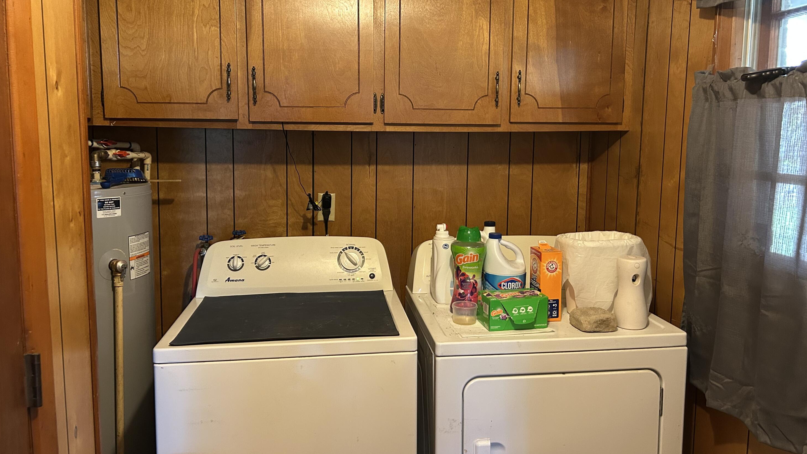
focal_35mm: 29
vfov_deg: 40.1
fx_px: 621
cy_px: 198
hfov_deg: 66.1
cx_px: 405
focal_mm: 5.7
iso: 400
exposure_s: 1/40
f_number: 1.5
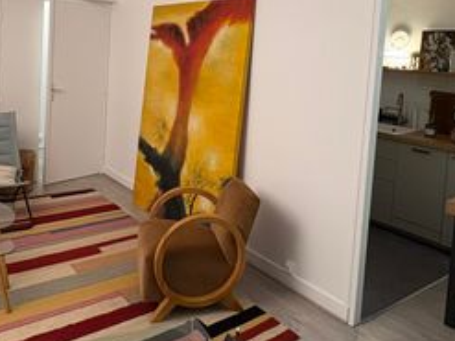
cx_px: 223
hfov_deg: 54.0
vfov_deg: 40.7
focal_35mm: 34
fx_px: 447
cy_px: 88
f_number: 2.2
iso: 200
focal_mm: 2.22
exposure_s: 1/50
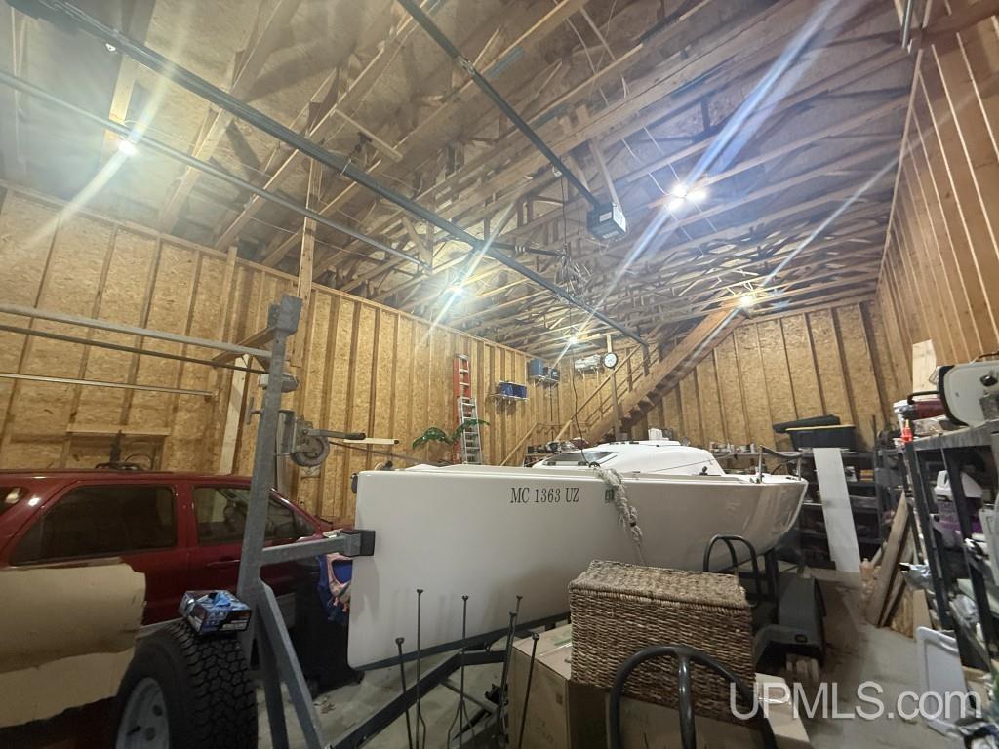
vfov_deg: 85.7
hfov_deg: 102.1
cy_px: 374
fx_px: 404
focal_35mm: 14
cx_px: 500
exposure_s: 1/60
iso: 400
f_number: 2.2
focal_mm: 2.22
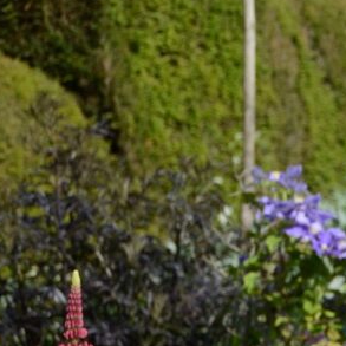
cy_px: 577
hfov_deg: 7.5
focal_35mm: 231
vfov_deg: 7.4
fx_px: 2612
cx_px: 346
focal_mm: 52
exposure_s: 1/2000
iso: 400
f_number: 4.8
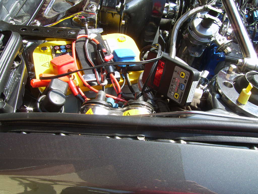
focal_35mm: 38
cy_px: 97
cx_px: 129
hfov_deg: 49.0
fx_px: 283
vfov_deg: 37.7
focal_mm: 7.8
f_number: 6.4
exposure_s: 1/100
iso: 50
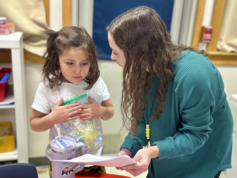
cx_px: 118
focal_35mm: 24
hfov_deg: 71.6
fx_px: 164
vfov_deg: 56.8
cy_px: 89
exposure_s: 1/60
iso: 200
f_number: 1.78
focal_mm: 6.86
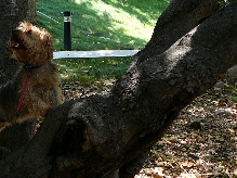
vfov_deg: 22.8
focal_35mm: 64
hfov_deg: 29.7
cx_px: 54
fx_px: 438
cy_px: 65
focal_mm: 5.2
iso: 80
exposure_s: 1/160
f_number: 2.8
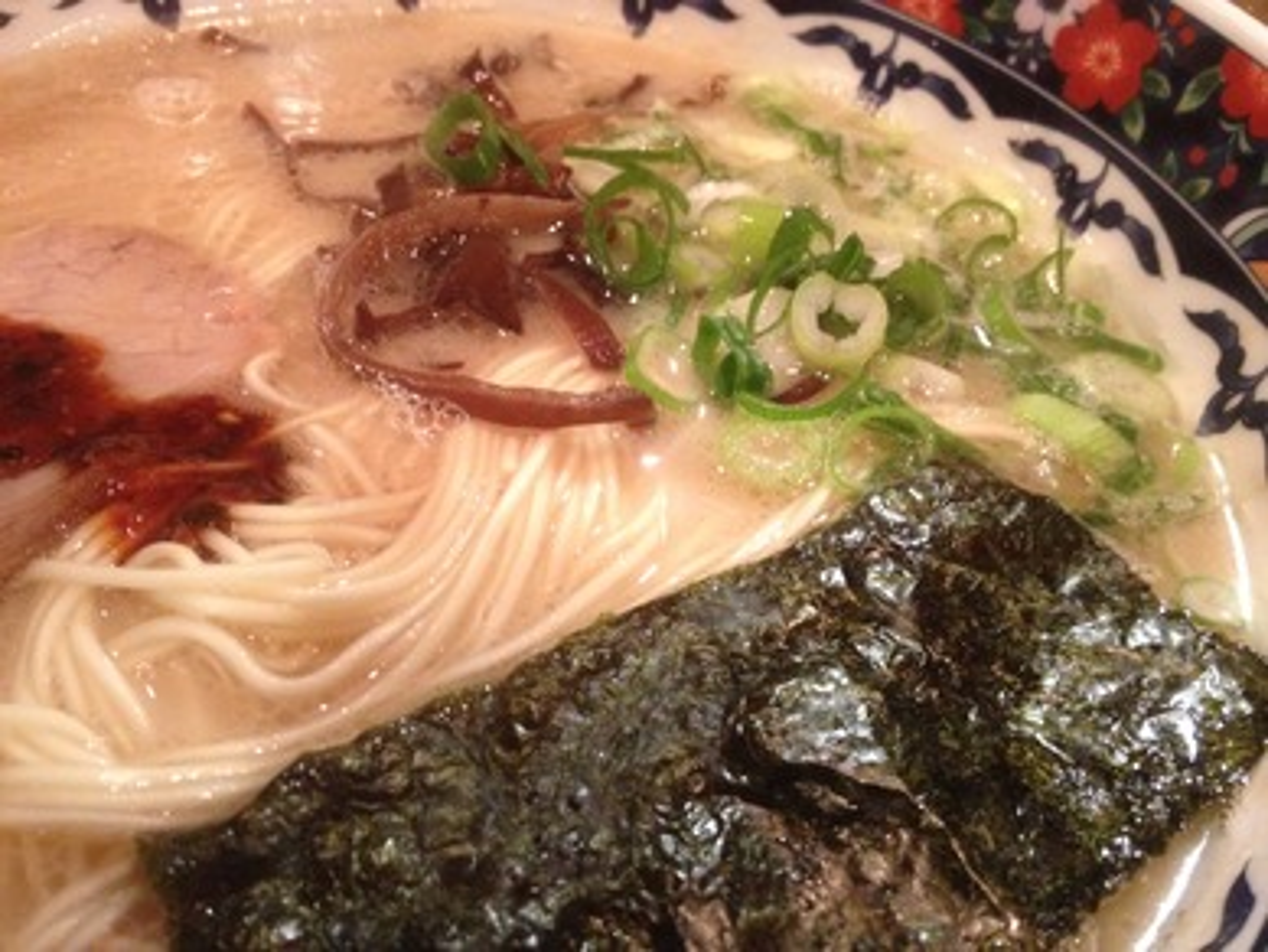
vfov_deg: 40.7
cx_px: 634
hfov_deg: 52.6
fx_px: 1282
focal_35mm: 35
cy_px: 476
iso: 400
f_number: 2.4
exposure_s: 1/17
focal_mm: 4.28
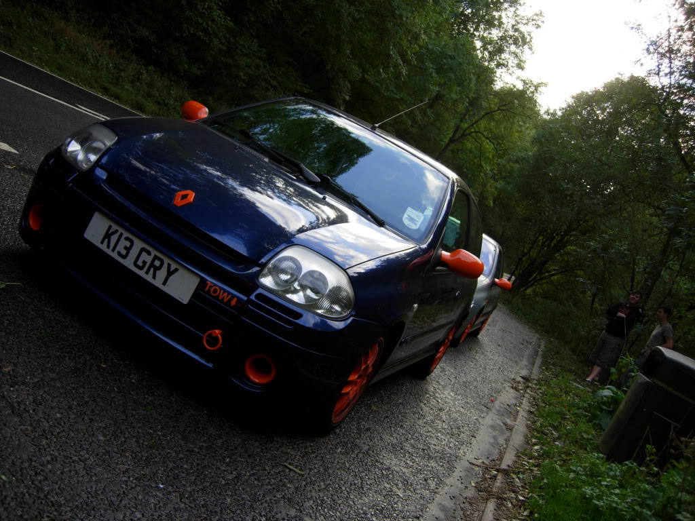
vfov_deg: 39.7
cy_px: 260
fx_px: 723
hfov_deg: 51.4
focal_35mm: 36
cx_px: 348
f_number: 2.7
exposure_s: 1/93.1
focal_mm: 7.5
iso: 50
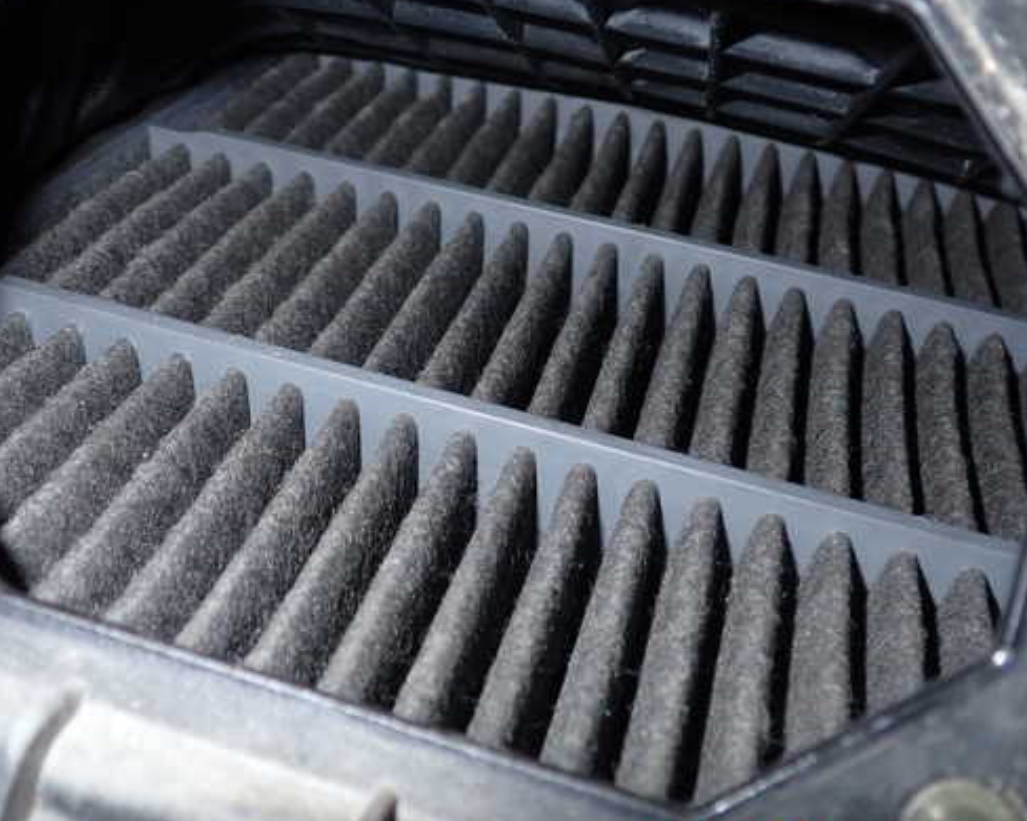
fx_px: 1094
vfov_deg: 41.1
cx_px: 488
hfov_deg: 50.3
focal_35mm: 36
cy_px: 398
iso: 200
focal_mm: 5.4
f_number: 6.3
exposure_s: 1/30
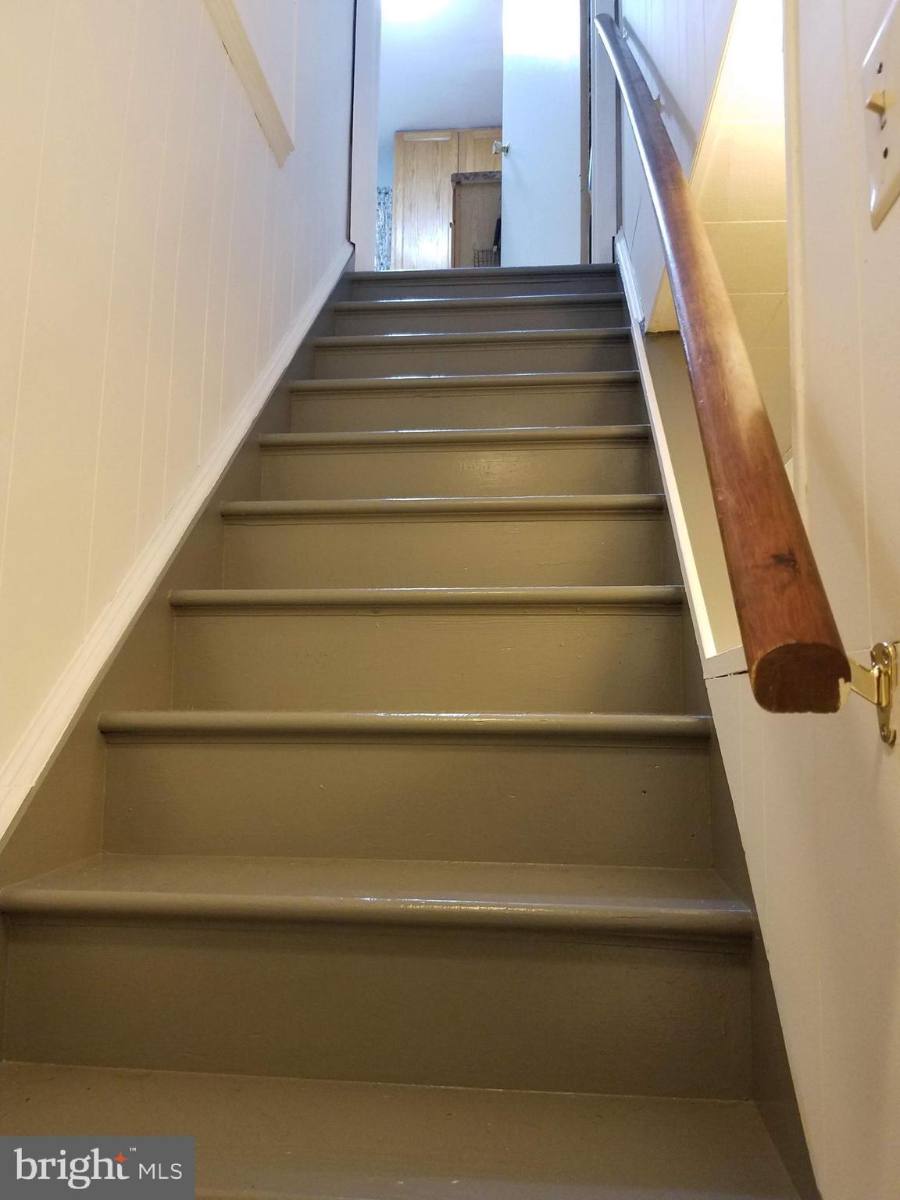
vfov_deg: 67.3
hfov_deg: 53.1
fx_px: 901
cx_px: 450
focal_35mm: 26
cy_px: 600
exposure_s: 1/17
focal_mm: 4.2
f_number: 1.7
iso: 250
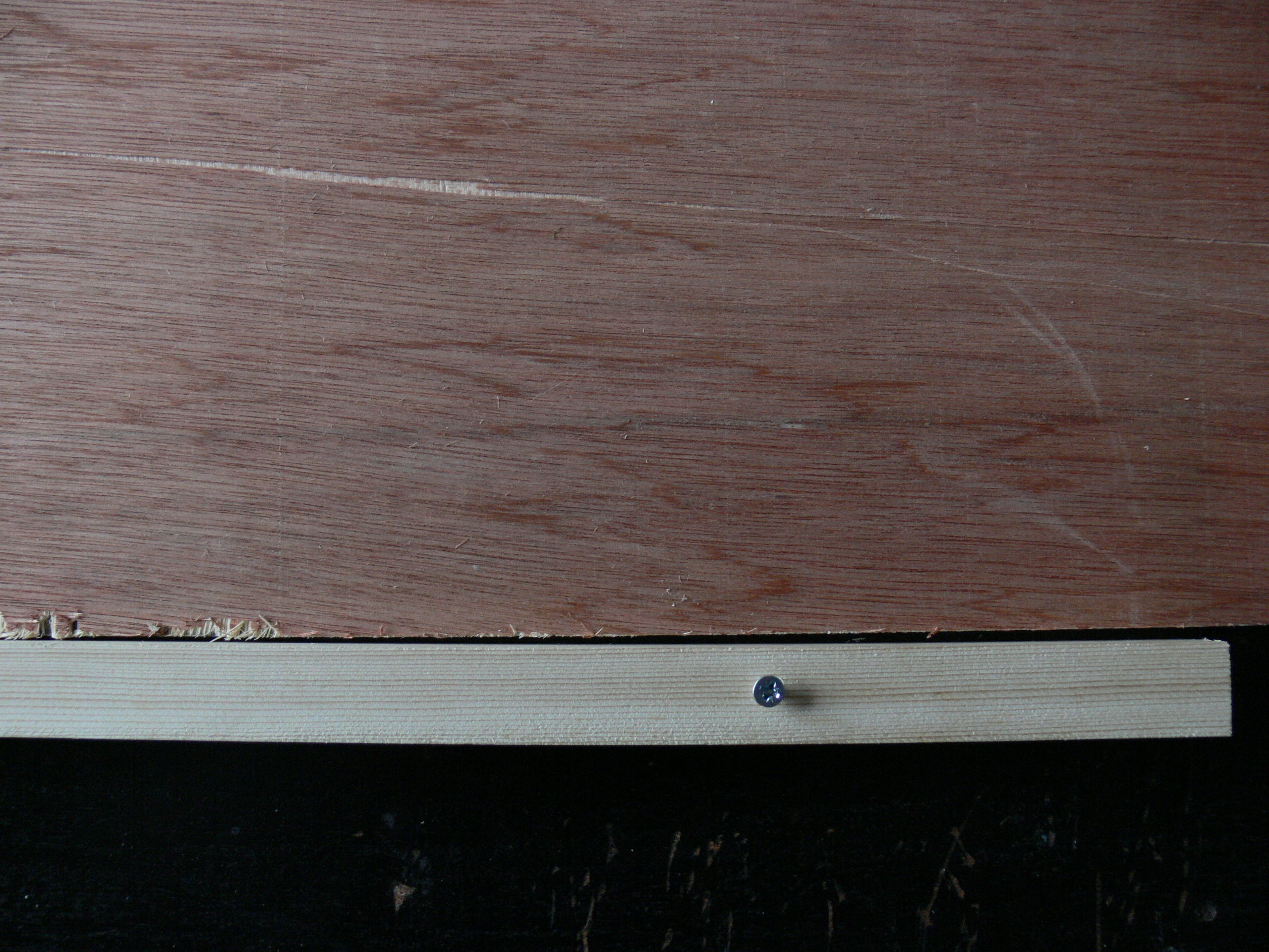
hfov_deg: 52.6
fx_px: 1283
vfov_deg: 40.7
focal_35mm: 35
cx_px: 634
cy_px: 476
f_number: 2.8
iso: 200
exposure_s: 1/80
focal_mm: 7.4
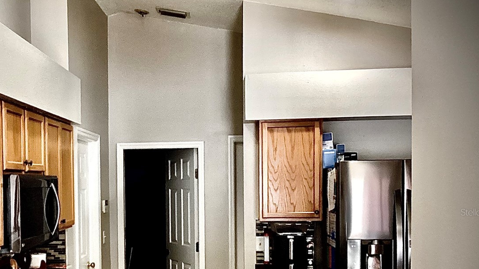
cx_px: 148
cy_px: 212
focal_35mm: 50
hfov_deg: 40.6
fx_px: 635
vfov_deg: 23.6
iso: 320
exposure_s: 1/40
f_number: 2.4
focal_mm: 3.3
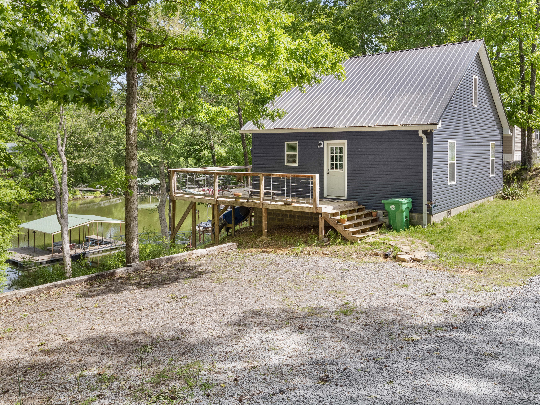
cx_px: 270
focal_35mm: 30
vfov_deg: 46.8
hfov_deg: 60.0
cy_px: 202
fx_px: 468
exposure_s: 1/200
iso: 400
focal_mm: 15
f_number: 5.6
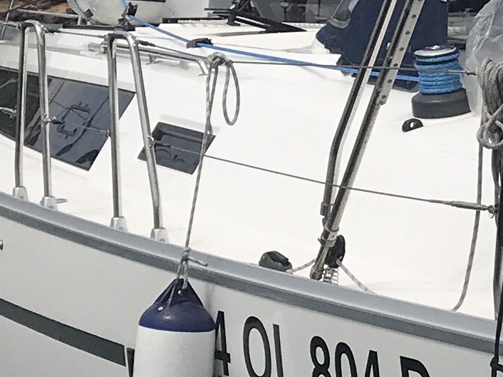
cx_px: 898
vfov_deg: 9.3
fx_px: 2324
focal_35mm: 160
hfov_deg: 11.5
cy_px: 184
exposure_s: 1/4367
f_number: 1.8
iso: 20
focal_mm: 3.99
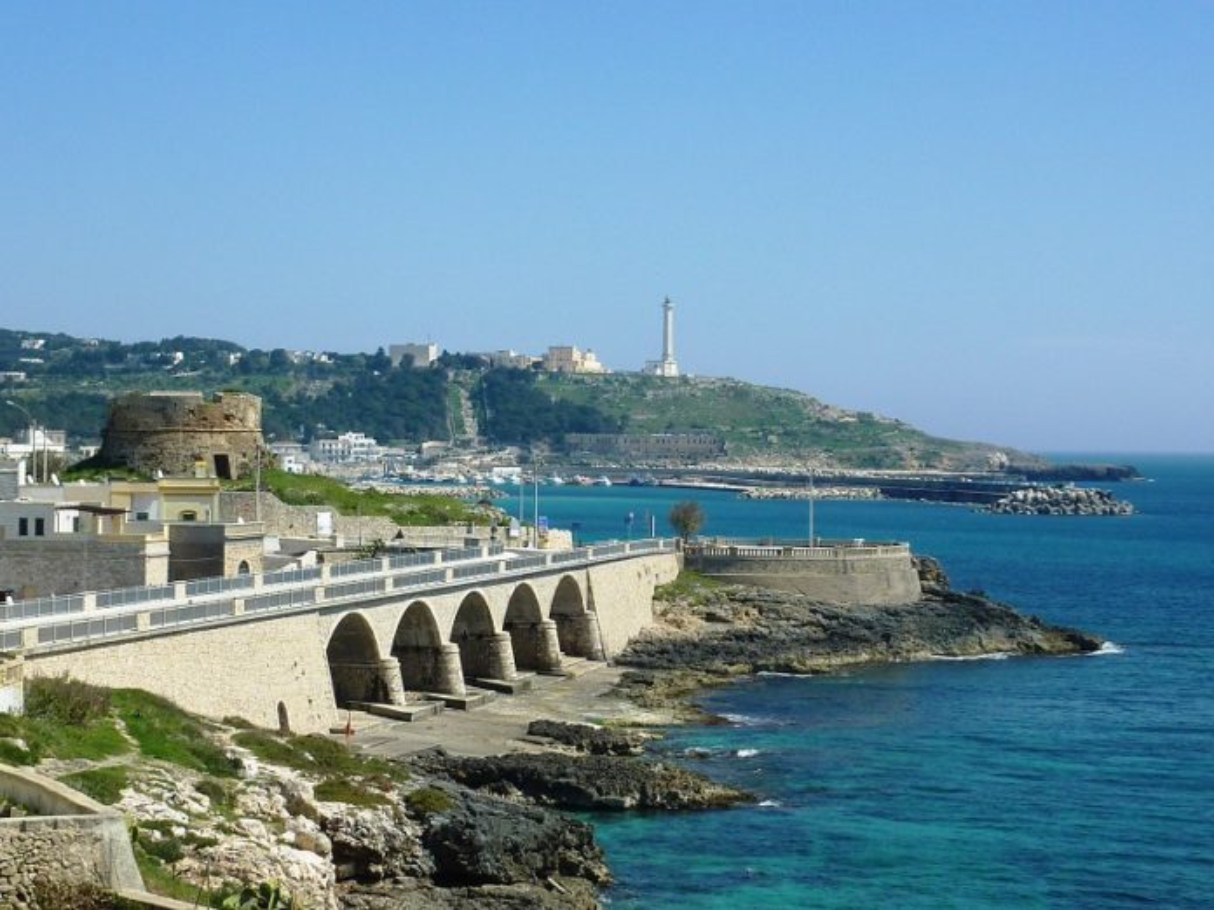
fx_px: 2806
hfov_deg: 24.4
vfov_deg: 18.4
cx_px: 607
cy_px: 455
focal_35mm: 80
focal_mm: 9.1
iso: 80
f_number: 5.6
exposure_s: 1/640
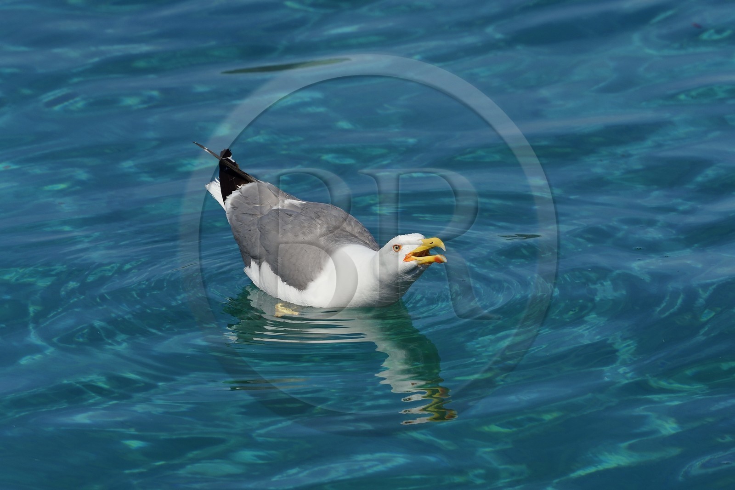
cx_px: 368
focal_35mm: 200
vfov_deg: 6.9
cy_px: 245
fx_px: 4082
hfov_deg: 10.3
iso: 400
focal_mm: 200
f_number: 9
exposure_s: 1/1600
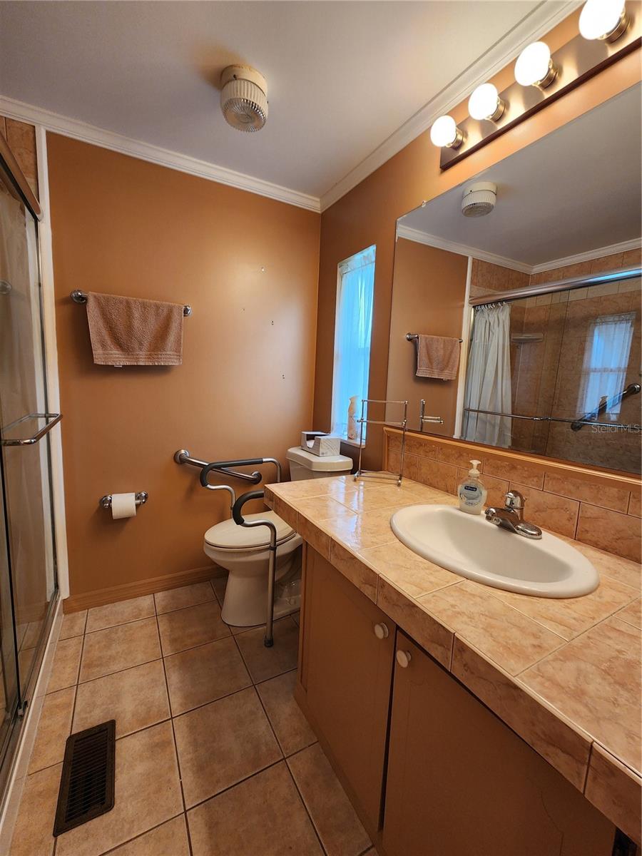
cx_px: 321
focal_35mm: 13
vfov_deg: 106.2
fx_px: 321
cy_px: 428
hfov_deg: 89.9
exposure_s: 1/60
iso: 125
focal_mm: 2.2
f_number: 2.2
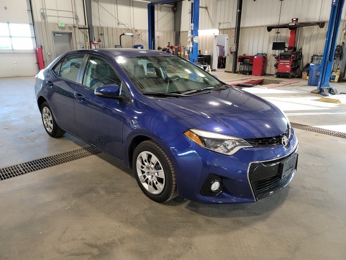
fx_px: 250
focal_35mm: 25
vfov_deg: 54.9
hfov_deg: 69.4
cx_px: 173
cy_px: 130
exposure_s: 1/60
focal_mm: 7
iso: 332
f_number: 1.8
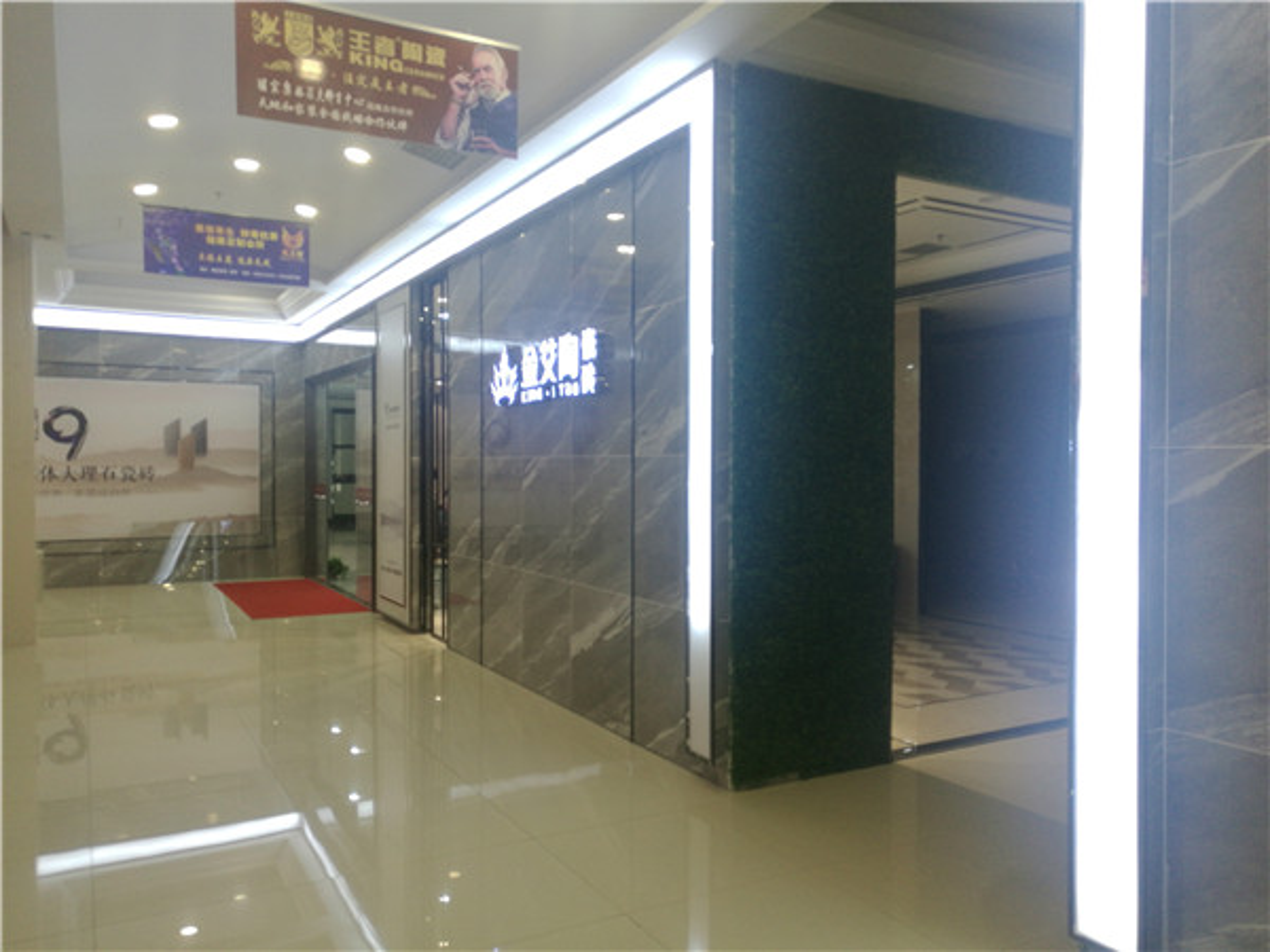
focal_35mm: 27
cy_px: 476
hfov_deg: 65.3
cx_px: 635
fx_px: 991
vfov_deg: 51.4
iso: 100
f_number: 2
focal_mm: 4.04
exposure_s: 1/33.3
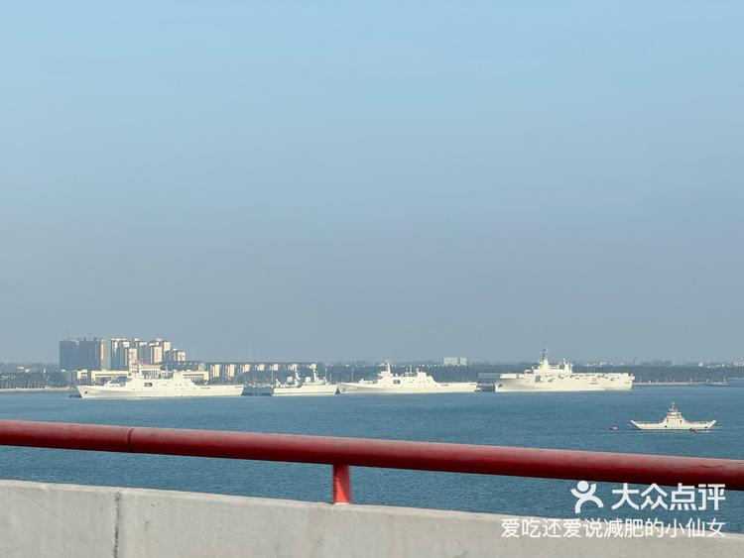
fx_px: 2580
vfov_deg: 12.4
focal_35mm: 120
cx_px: 372
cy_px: 279
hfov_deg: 16.4
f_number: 2.8
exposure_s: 1/767
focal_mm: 15.66
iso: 50
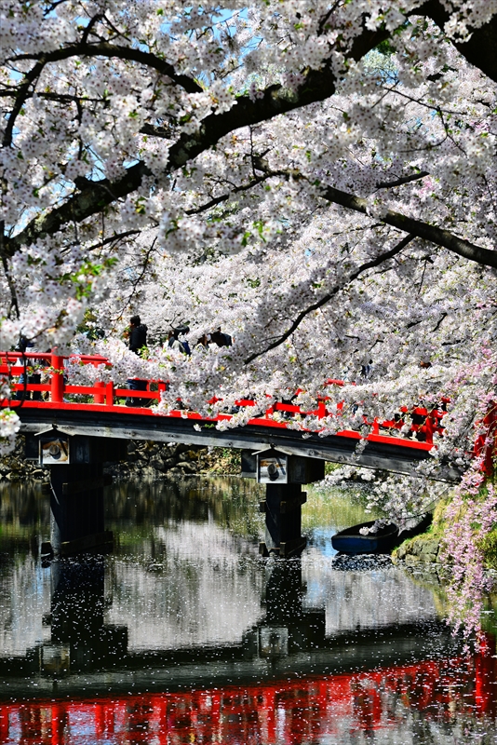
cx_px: 248
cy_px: 372
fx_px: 2483
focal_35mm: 120
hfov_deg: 11.4
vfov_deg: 17.1
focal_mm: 120
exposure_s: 1/400
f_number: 10
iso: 400
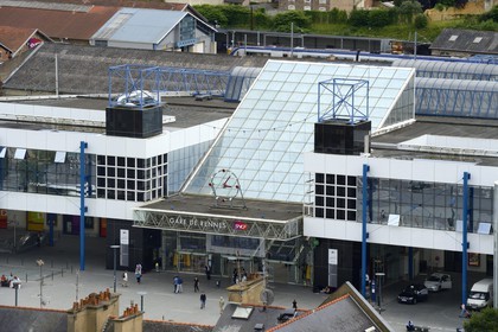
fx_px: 2766
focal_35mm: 200
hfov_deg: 10.3
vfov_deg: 6.9
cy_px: 166
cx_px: 249
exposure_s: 1/320
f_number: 14
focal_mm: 200
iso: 400
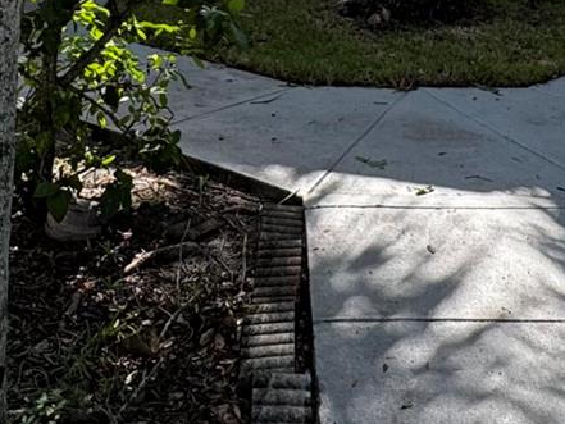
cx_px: 323
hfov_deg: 29.8
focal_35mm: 65
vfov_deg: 19.3
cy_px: -237
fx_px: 1061
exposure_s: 1/268
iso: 40
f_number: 2.2
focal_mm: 2.22
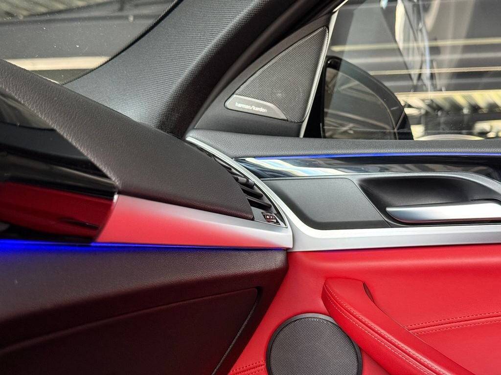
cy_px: 188
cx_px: 250
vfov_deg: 30.3
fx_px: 695
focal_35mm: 48
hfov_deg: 39.7
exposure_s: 1/40
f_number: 1.78
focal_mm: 6.76
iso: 400
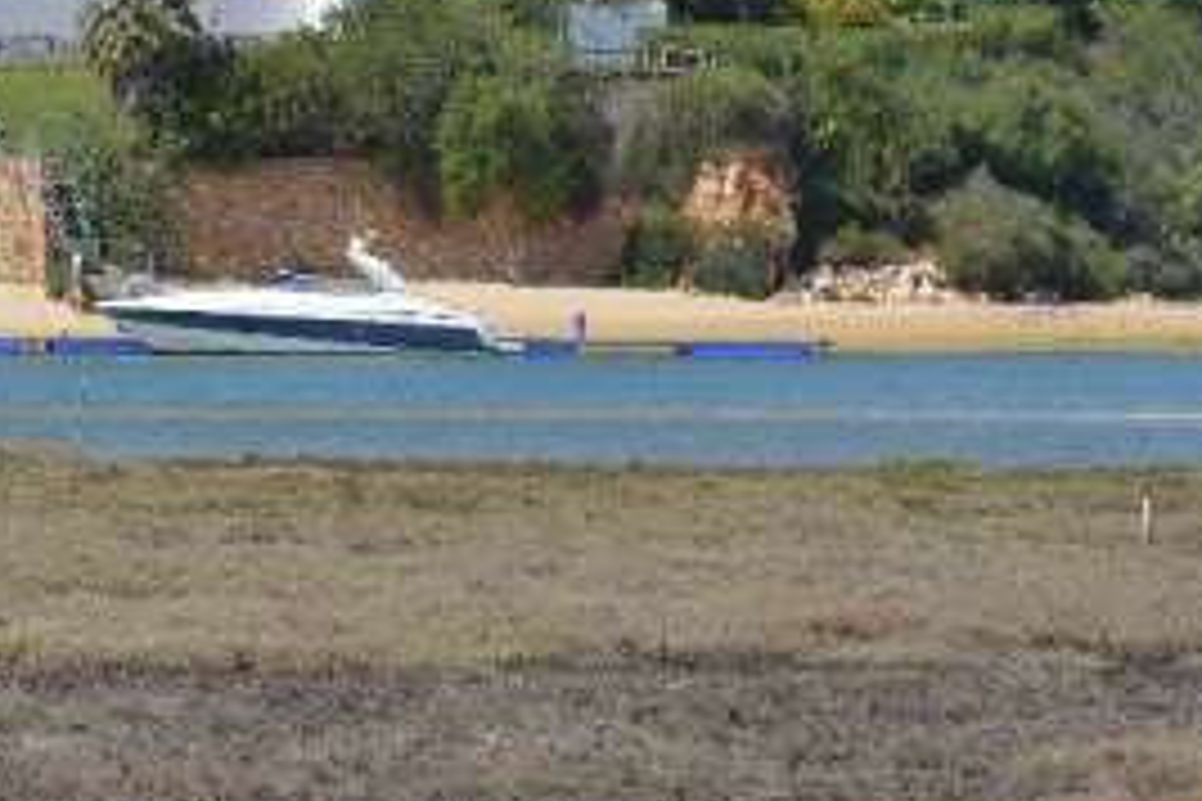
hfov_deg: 4.6
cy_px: -234
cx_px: -243
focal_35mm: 450
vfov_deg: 3.0
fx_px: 15024
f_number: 9
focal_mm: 150
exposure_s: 1/400
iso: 125
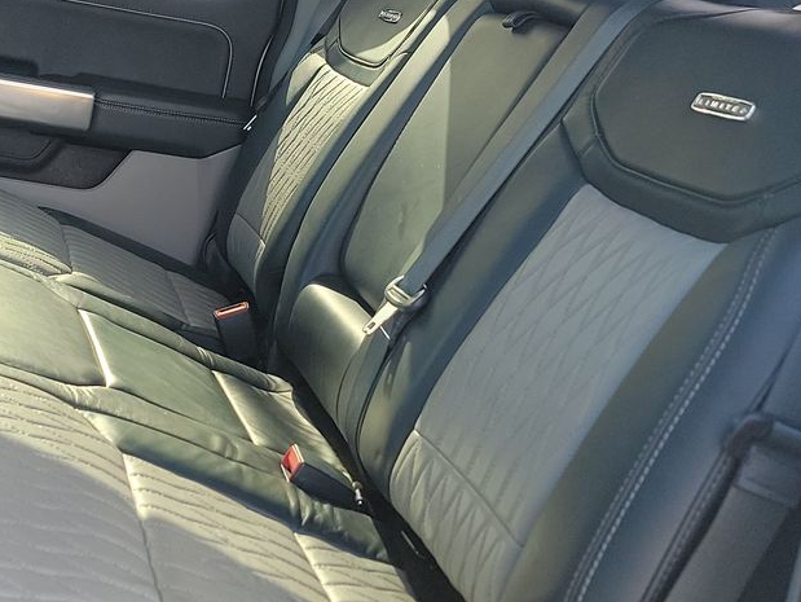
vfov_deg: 23.5
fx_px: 1435
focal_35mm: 62
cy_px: 179
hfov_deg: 30.8
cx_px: 237
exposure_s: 1/119
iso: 78
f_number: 1.8
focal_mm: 6.7
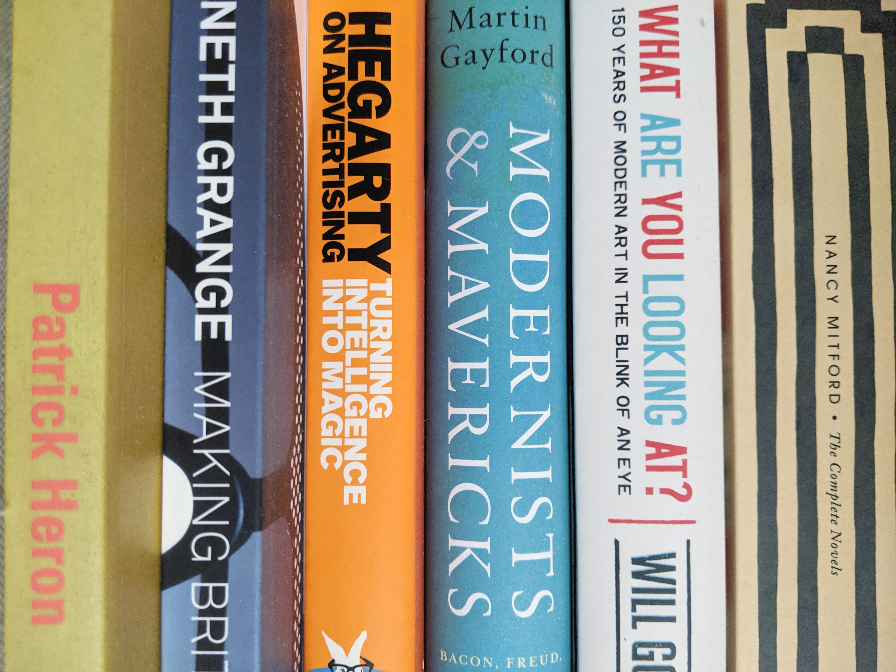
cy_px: 336
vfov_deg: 51.4
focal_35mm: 27
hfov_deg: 65.3
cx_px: 448
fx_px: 699
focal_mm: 4.44
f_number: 1.8
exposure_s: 1/12.5
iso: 460
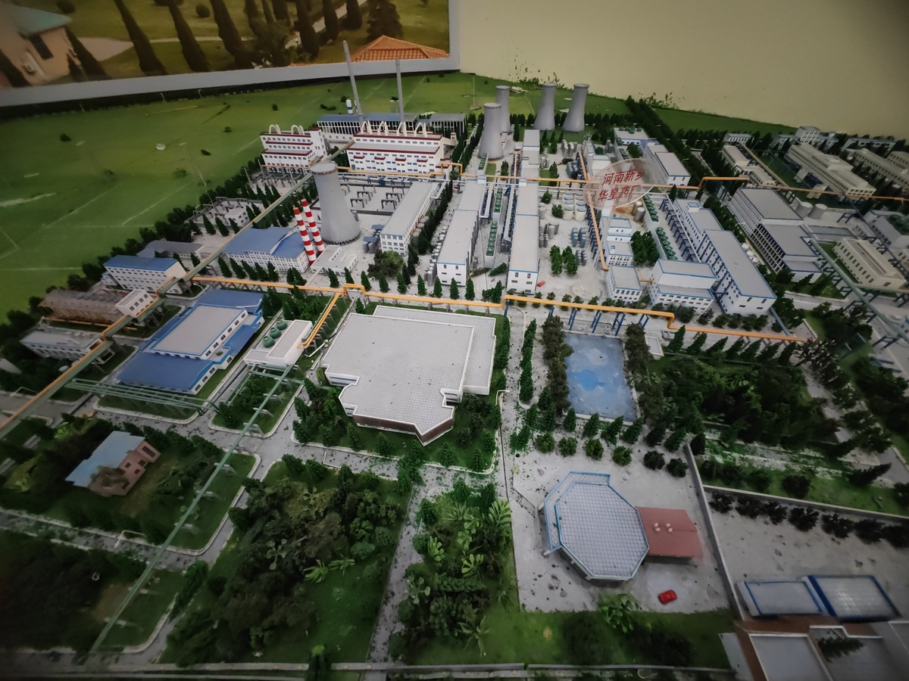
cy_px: 340
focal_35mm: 13
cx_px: 454
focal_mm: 2.16
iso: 500
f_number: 2.2
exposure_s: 1/33
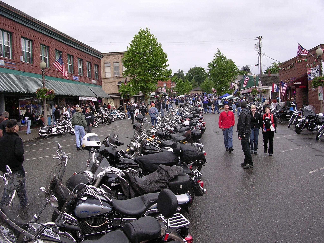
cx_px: 162
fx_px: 356
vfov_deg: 37.7
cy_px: 122
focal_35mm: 38
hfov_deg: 49.0
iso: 100
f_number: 2.8
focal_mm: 5.8
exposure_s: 1/352
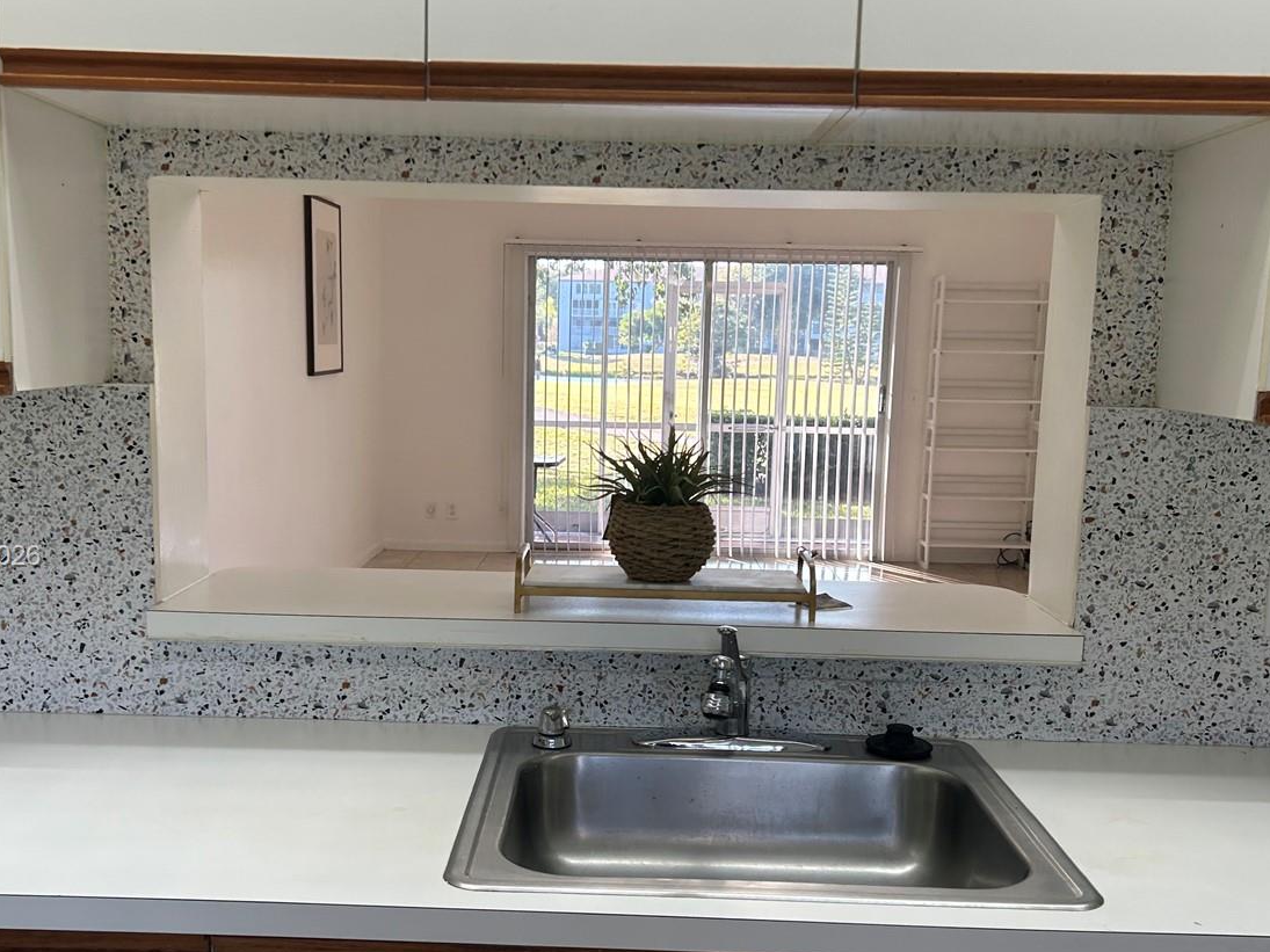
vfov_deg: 37.6
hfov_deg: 49.0
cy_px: 558
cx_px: 608
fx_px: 1394
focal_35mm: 38
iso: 50
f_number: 1.5
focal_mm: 5.7
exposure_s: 1/120
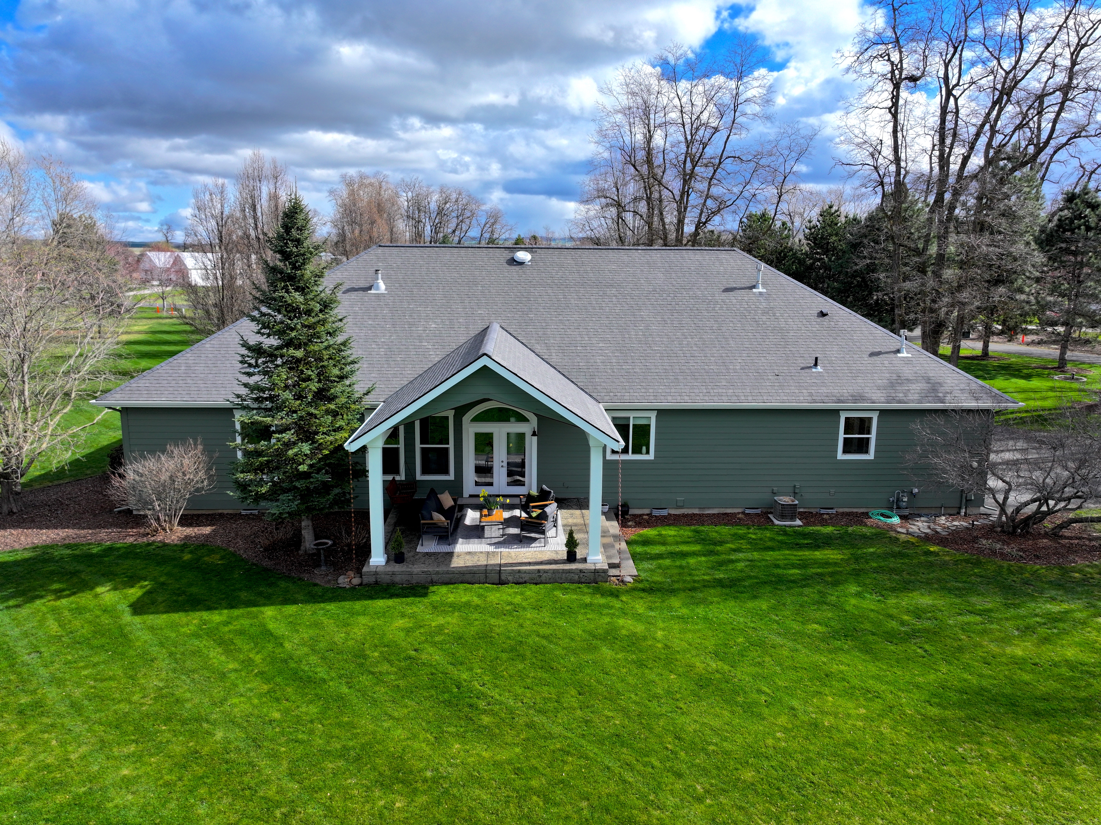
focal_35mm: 24
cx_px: 550
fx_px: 763
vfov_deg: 56.8
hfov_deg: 71.6
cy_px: 412
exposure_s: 1/2000
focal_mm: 12.29
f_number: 2.8
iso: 160
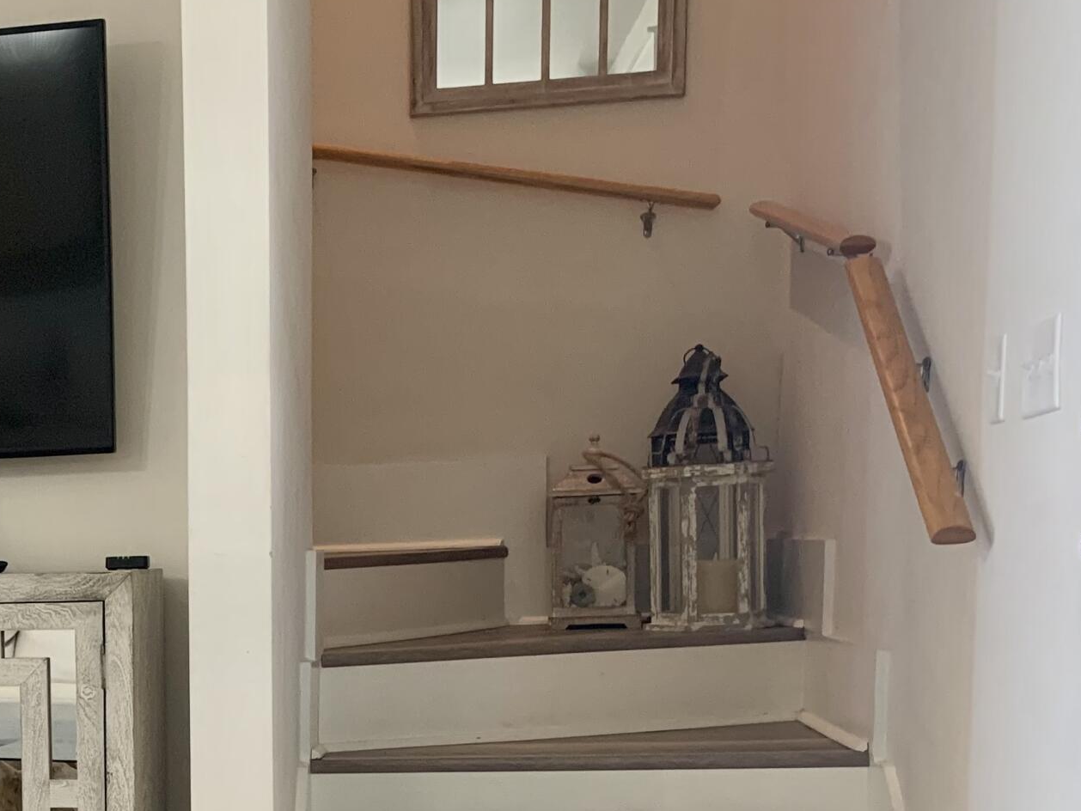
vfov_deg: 22.9
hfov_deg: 28.1
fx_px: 1937
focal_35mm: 62
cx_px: -140
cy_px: 763
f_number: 1.8
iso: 250
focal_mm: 4.25
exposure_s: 1/60
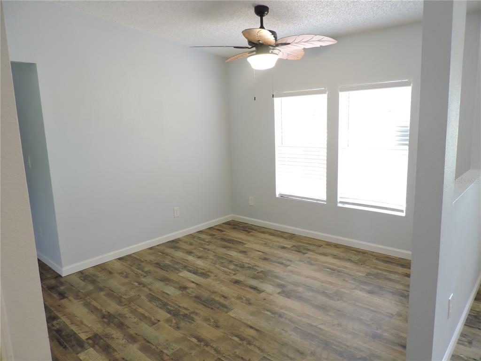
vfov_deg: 56.8
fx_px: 333
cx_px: 240
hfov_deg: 71.6
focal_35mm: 24
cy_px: 180
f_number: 3
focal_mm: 4.3
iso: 360
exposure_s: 1/30
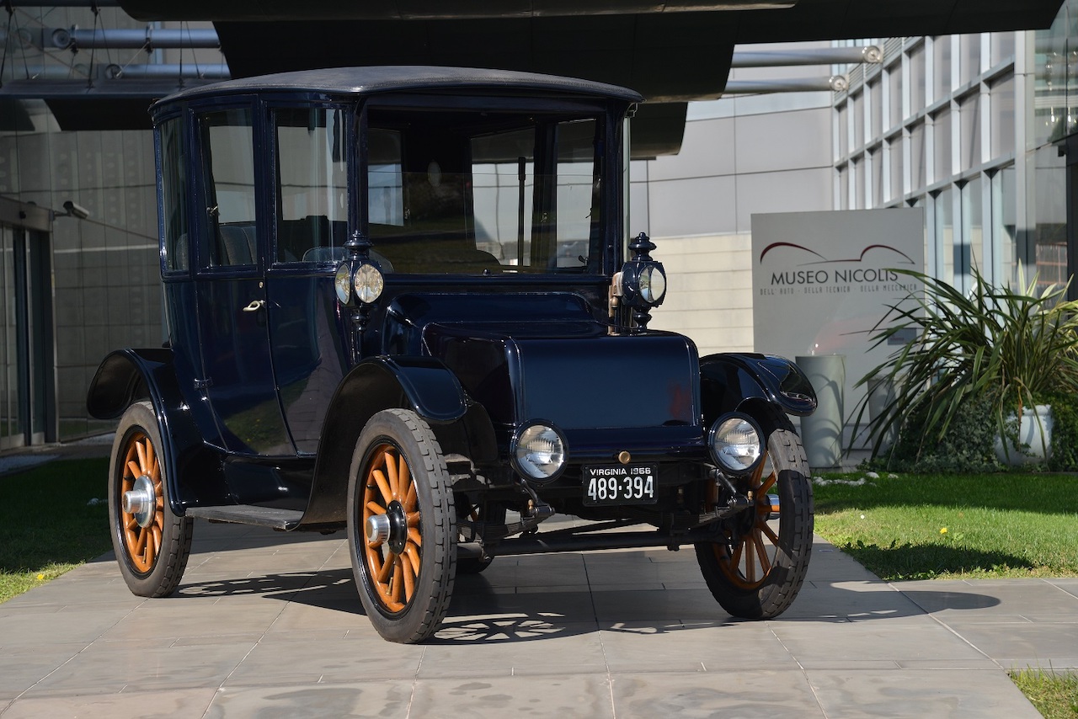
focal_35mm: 110
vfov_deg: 12.5
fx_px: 3294
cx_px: 539
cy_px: 360
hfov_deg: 18.6
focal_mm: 110
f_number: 7.1
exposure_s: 1/800
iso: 400
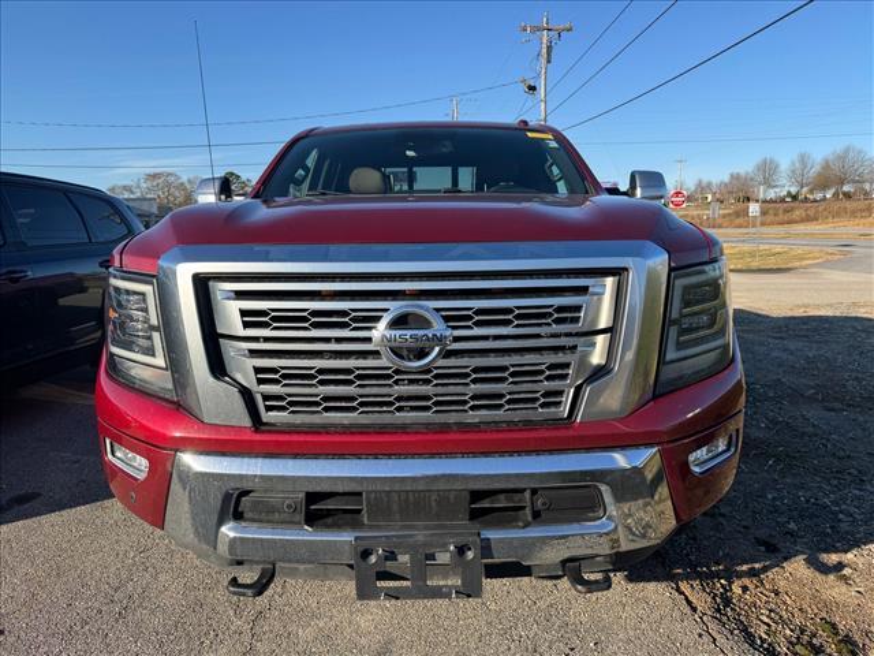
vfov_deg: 56.8
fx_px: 606
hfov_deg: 71.6
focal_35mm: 24
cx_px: 437
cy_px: 328
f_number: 1.78
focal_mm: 6.76
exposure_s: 1/2506
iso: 80
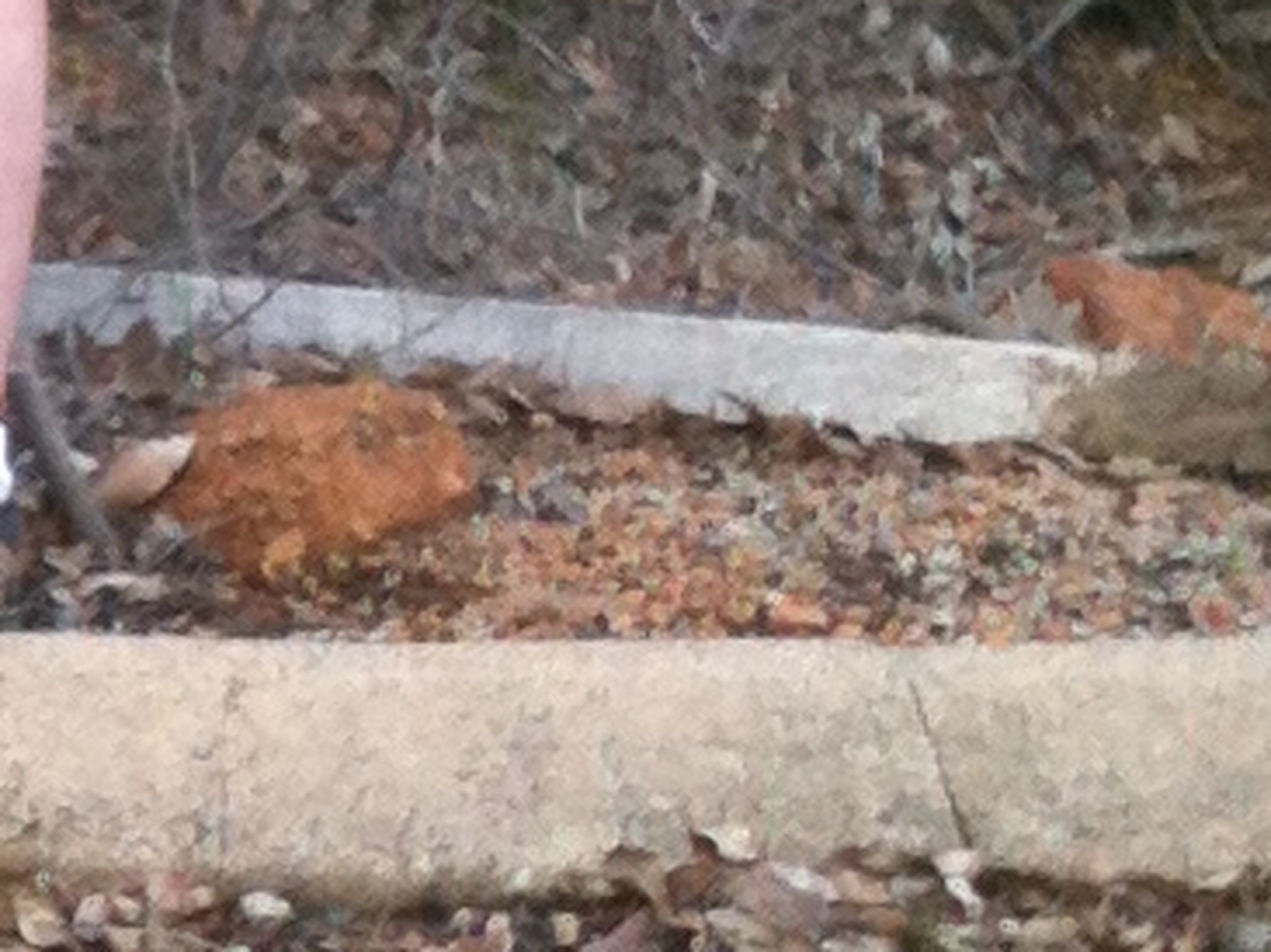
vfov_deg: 7.6
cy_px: 149
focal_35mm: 196
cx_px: -1083
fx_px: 7192
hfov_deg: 9.6
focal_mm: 3.85
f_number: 2.8
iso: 64
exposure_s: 1/120
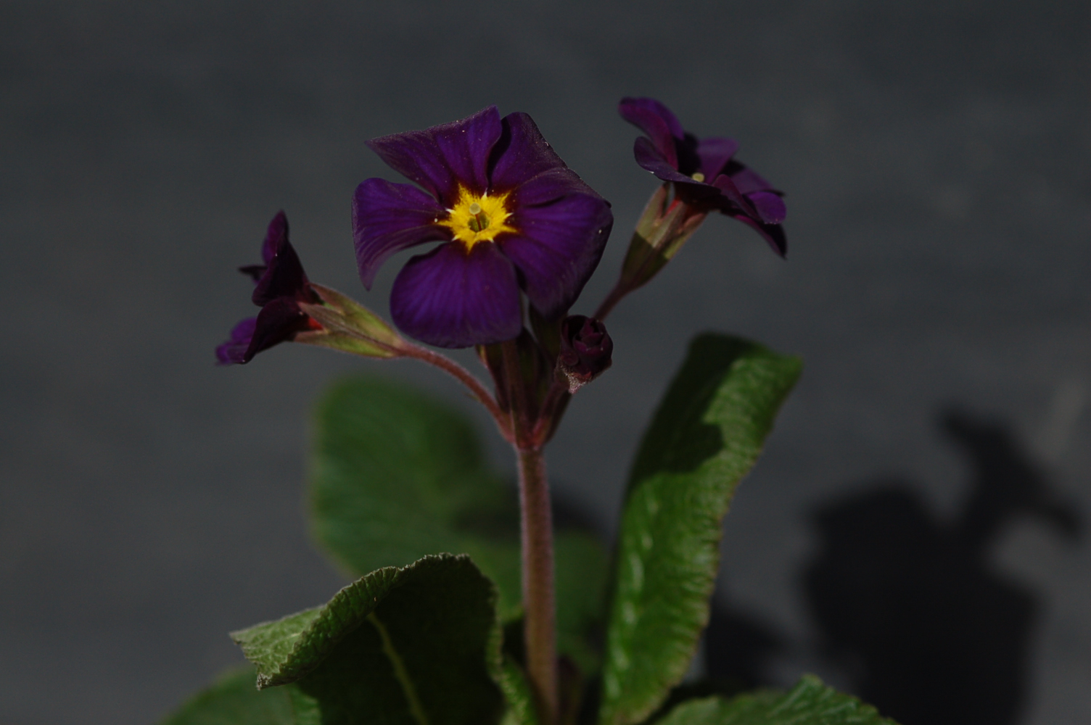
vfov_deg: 8.7
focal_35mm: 158
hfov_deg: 13.1
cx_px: 546
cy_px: 362
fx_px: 4769
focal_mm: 105
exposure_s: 1/3200
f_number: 4
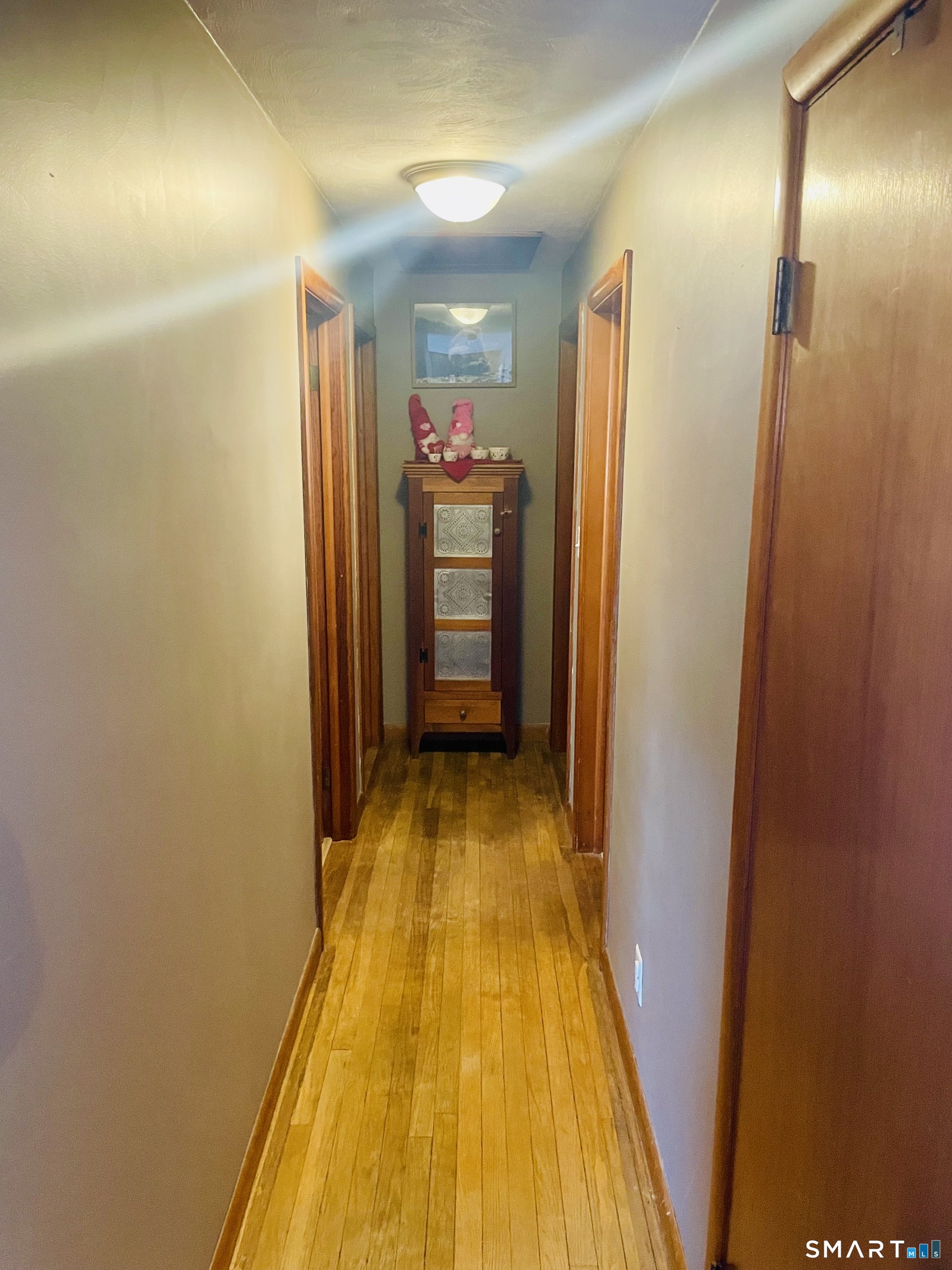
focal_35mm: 26
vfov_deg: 67.3
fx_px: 953
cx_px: 476
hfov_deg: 53.1
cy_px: 635
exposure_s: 1/40
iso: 640
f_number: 1.6
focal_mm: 4.2
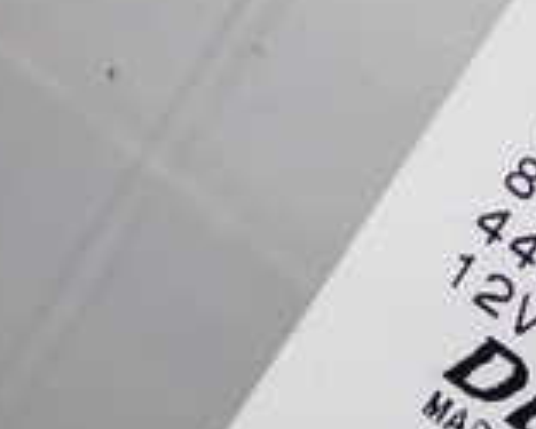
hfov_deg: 13.2
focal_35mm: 143
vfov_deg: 10.7
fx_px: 2270
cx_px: 594
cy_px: 474
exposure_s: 1/40
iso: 200
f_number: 8
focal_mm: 6.83
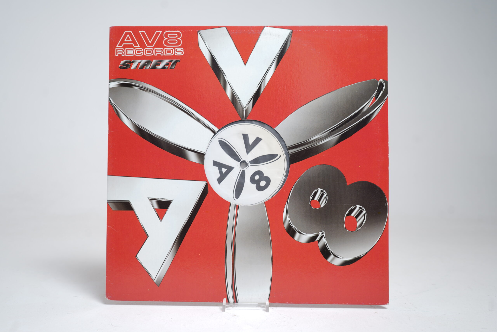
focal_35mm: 34
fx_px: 469
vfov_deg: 38.9
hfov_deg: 55.8
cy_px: 166
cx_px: 248
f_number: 5
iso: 64
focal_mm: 34
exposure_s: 1/5
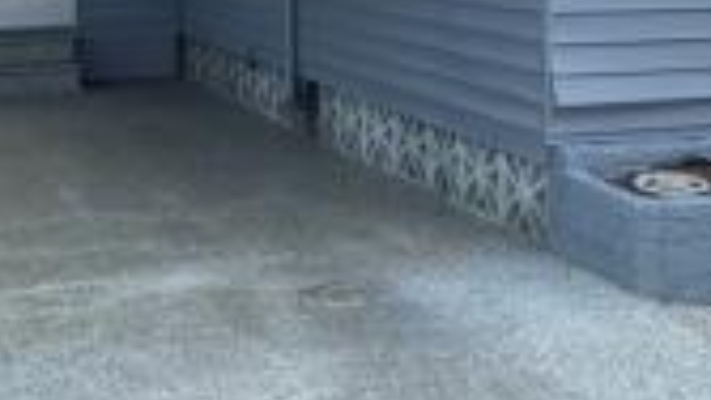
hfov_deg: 31.0
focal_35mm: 68
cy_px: -30
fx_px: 1282
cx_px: 366
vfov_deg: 17.2
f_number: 1.6
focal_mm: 5.96
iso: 50
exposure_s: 1/1311
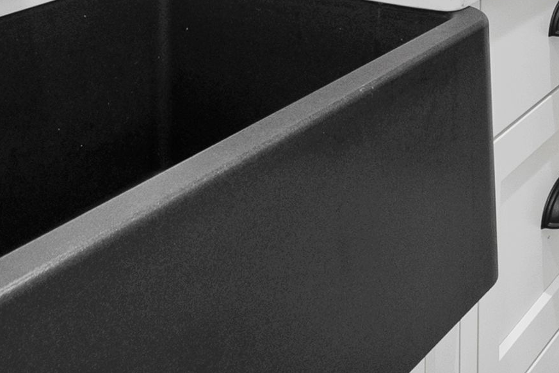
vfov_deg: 16.9
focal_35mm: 68
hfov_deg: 28.9
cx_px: 455
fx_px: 1056
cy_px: -280
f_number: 9
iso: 800
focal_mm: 14
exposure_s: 1/13
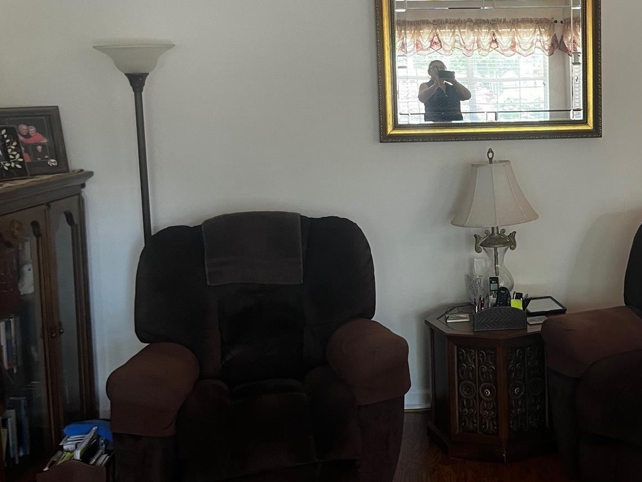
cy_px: 147
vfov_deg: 31.8
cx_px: 504
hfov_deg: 40.5
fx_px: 835
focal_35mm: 45
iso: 125
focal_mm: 5.1
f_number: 1.6
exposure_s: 1/60
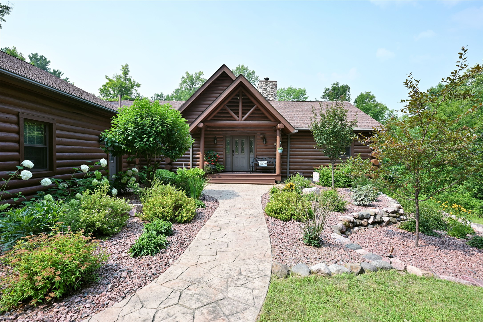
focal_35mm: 18
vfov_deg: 68.9
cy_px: 161
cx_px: 242
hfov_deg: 91.6
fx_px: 235
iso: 250
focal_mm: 17.5
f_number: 5.6
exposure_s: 1/640
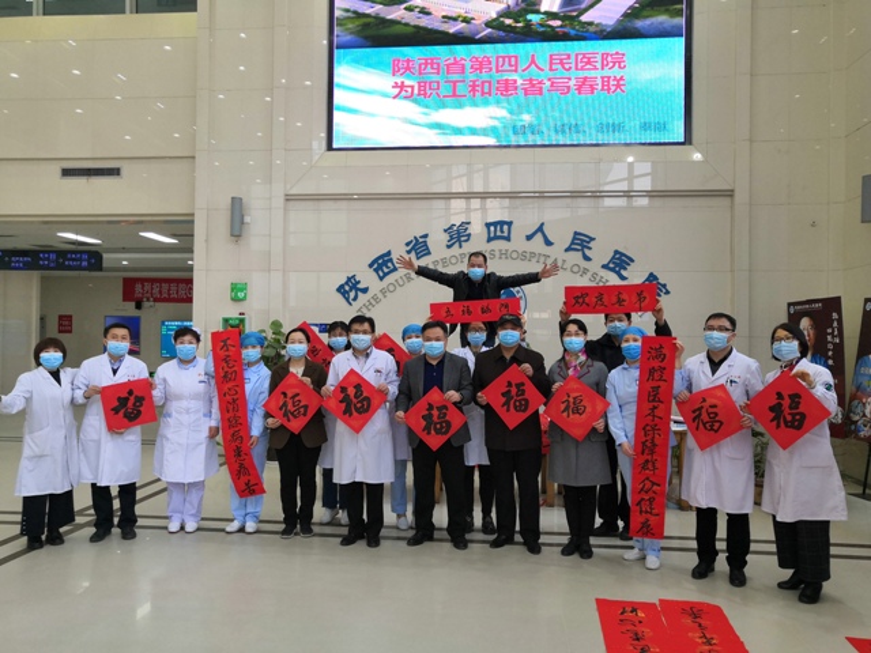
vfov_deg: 51.4
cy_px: 326
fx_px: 679
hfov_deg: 65.3
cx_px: 436
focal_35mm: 27
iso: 125
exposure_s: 1/60
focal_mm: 3.95
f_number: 1.8
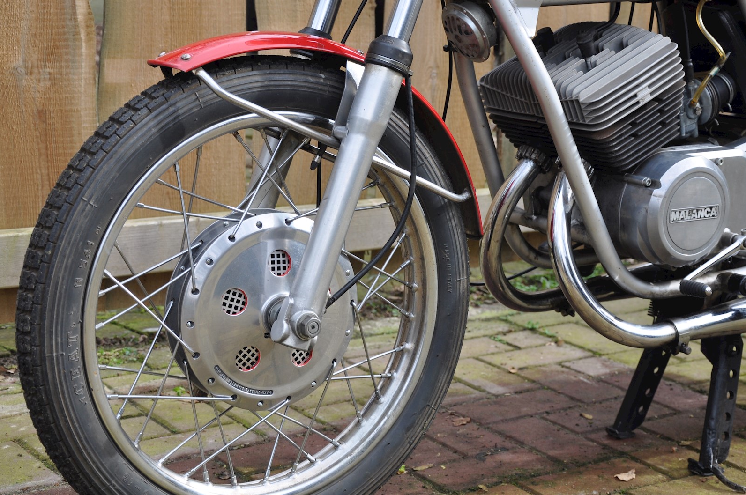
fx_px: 1573
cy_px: 269
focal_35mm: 76
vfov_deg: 17.9
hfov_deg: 26.7
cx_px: 381
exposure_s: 1/160
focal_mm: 42
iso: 200
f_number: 6.3
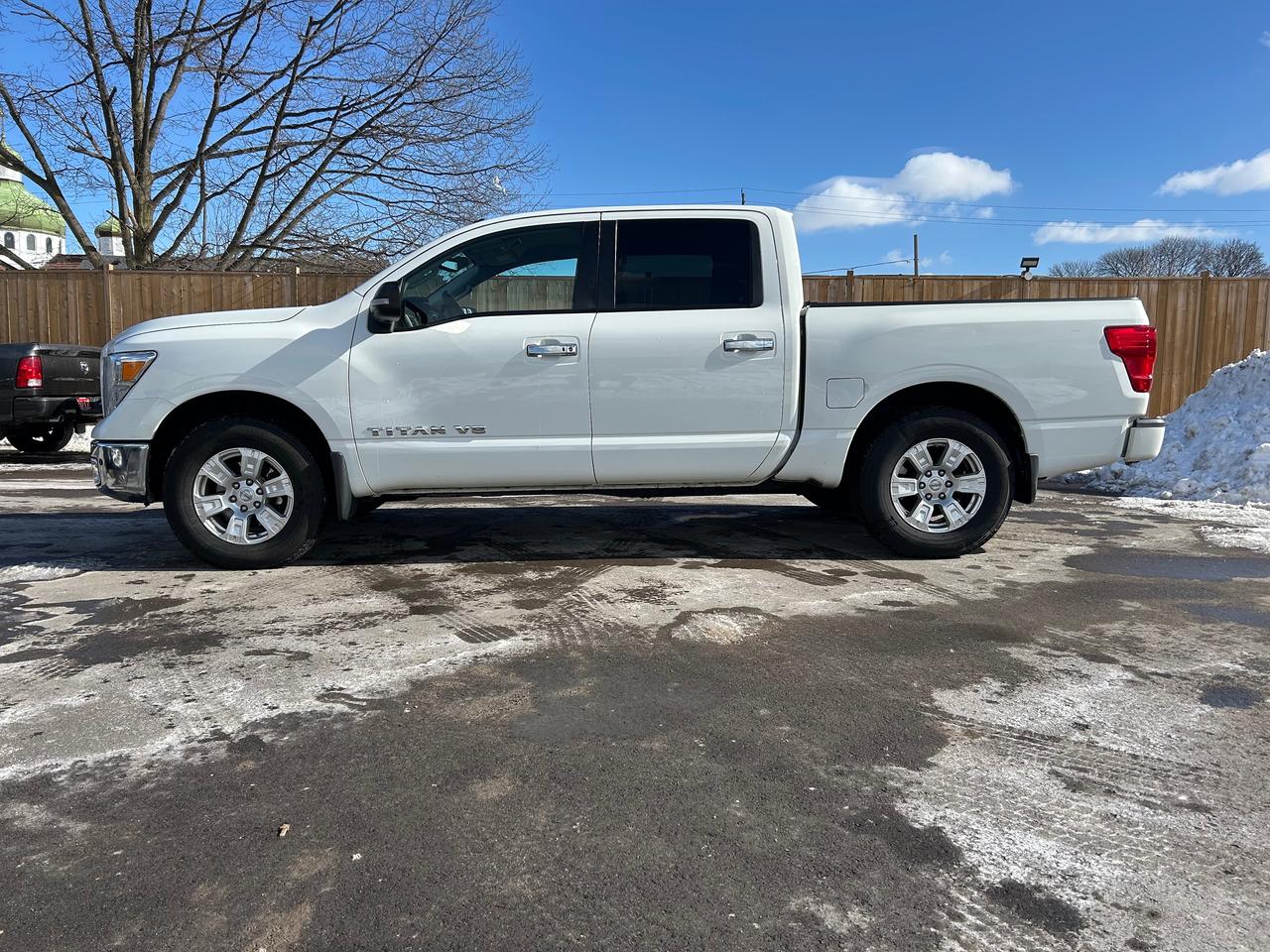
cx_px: 635
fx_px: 954
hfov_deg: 67.3
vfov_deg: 53.1
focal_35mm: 26
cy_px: 476
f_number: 1.5
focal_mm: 5.7
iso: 50
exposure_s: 1/4630
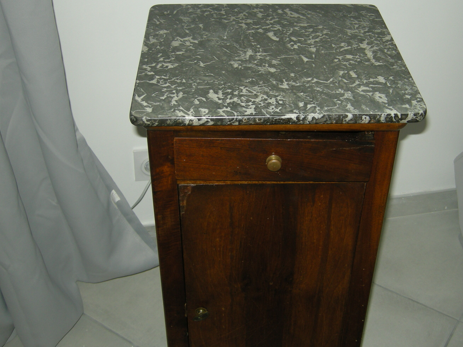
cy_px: 158
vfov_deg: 29.1
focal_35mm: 50
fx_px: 669
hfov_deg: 38.1
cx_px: 268
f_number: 2.7
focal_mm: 7.5
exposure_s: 1/30
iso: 64
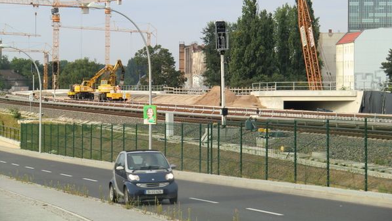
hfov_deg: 18.0
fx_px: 1237
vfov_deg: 10.2
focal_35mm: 119
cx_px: 203
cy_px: 70
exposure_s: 1/100
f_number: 5
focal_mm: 18.8
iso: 64
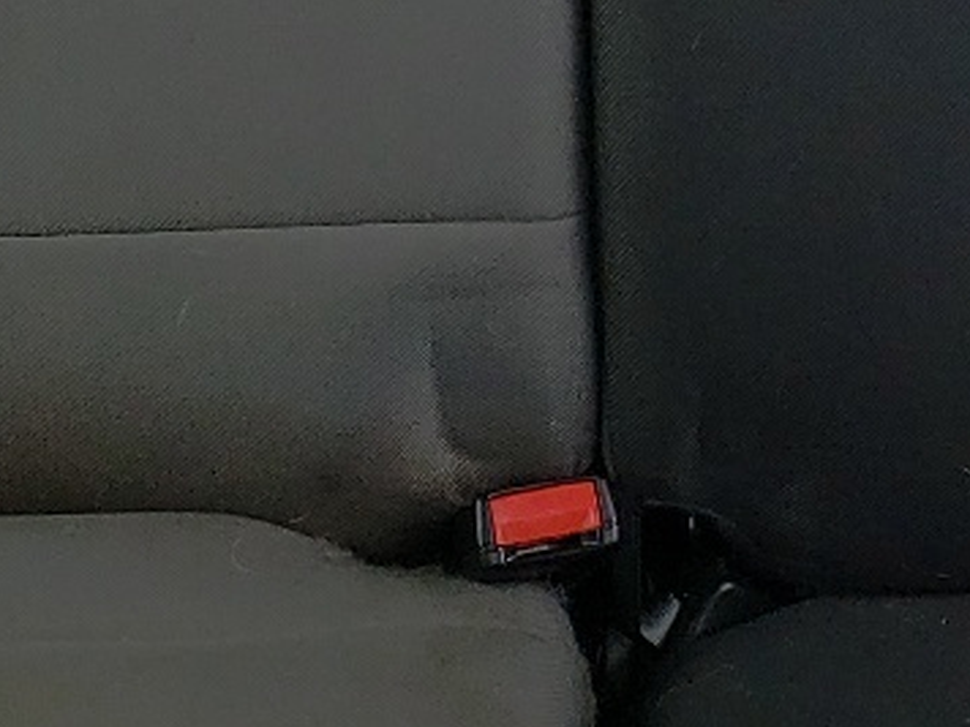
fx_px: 3279
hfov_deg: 16.6
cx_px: 880
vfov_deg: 11.3
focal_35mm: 117
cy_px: -768
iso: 50
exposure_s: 1/500
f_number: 1.5
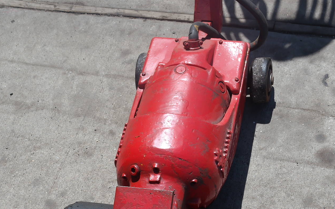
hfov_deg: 28.6
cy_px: 198
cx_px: 164
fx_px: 657
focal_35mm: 72
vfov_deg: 17.7
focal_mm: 20
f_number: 6.3
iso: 100
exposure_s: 1/320
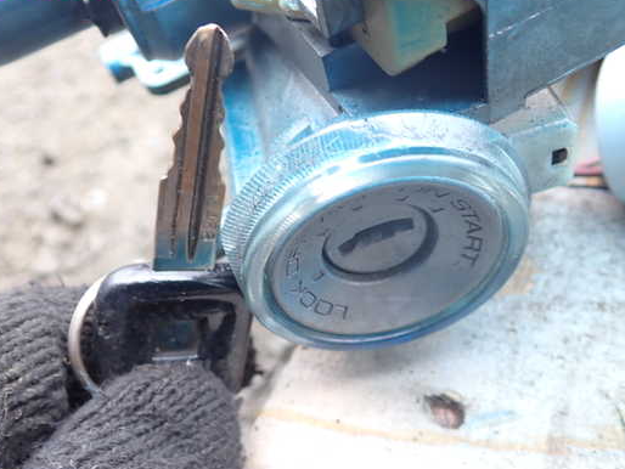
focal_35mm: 35
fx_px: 632
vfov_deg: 40.7
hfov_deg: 52.6
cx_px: 309
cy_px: 245
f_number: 2.3
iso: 100
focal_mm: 5.4
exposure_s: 1/80
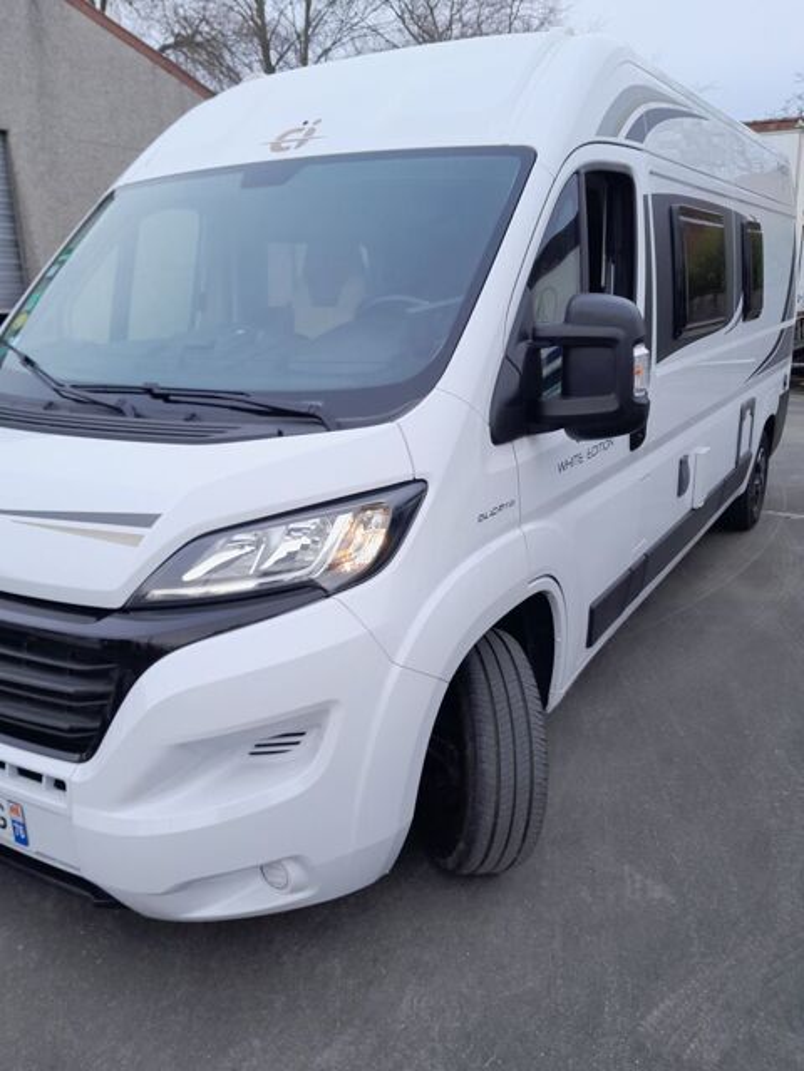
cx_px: 402
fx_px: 805
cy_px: 536
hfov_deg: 53.1
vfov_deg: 67.3
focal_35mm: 26
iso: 40
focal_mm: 4
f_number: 1.8
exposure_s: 1/201
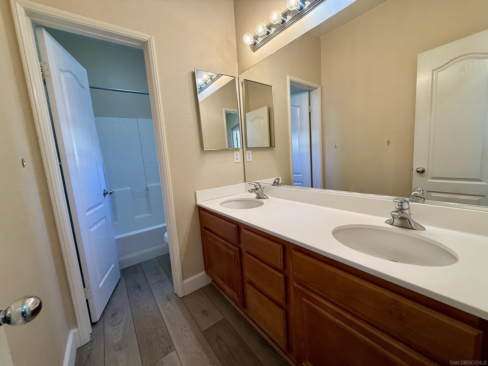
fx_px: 197
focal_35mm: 14
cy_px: 183
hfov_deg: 102.1
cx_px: 244
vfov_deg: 85.7
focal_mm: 2.22
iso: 160
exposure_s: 1/120
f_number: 2.2
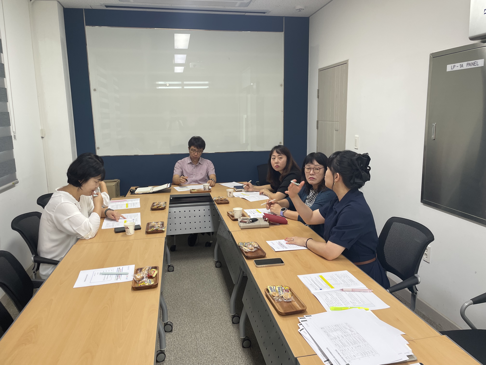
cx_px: 243
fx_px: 365
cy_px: 182
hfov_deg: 67.3
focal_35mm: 26
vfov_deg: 53.1
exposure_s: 1/60
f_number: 1.6
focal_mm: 4.2
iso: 64
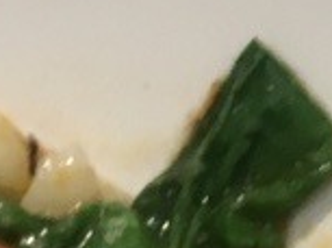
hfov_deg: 7.4
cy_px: 1338
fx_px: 2545
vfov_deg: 4.5
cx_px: -106
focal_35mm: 266
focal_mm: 4.15
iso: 64
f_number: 2.2
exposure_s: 1/33
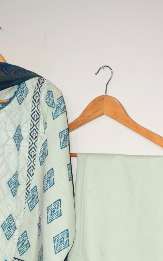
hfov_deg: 14.5
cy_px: 241
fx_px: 639
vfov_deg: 22.4
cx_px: 64
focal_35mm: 90
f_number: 5.6
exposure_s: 1/100
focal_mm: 31
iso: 800
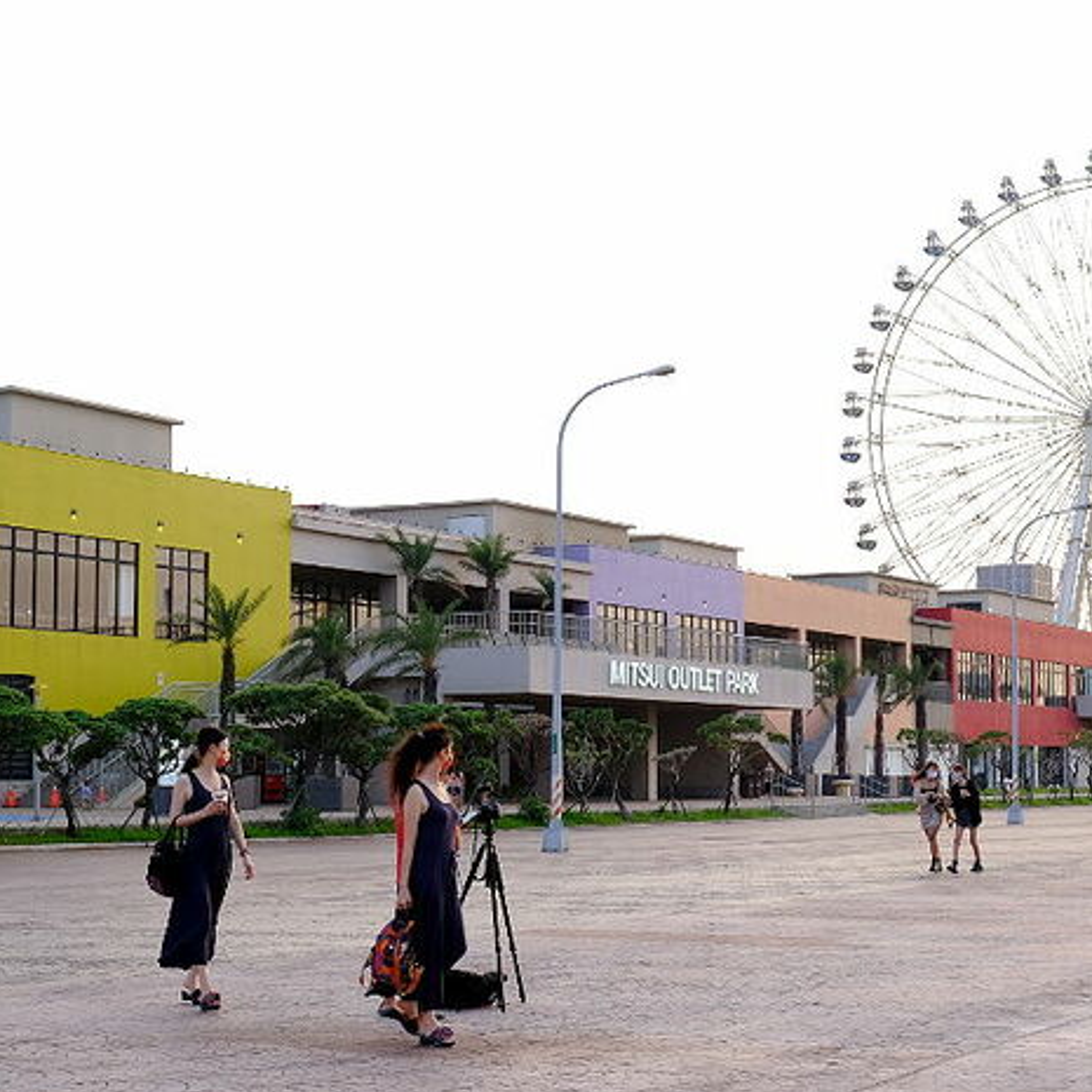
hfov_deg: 29.0
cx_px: 653
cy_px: 589
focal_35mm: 59
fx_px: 2106
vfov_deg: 29.1
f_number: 7.1
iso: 400
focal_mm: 25.4
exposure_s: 1/125
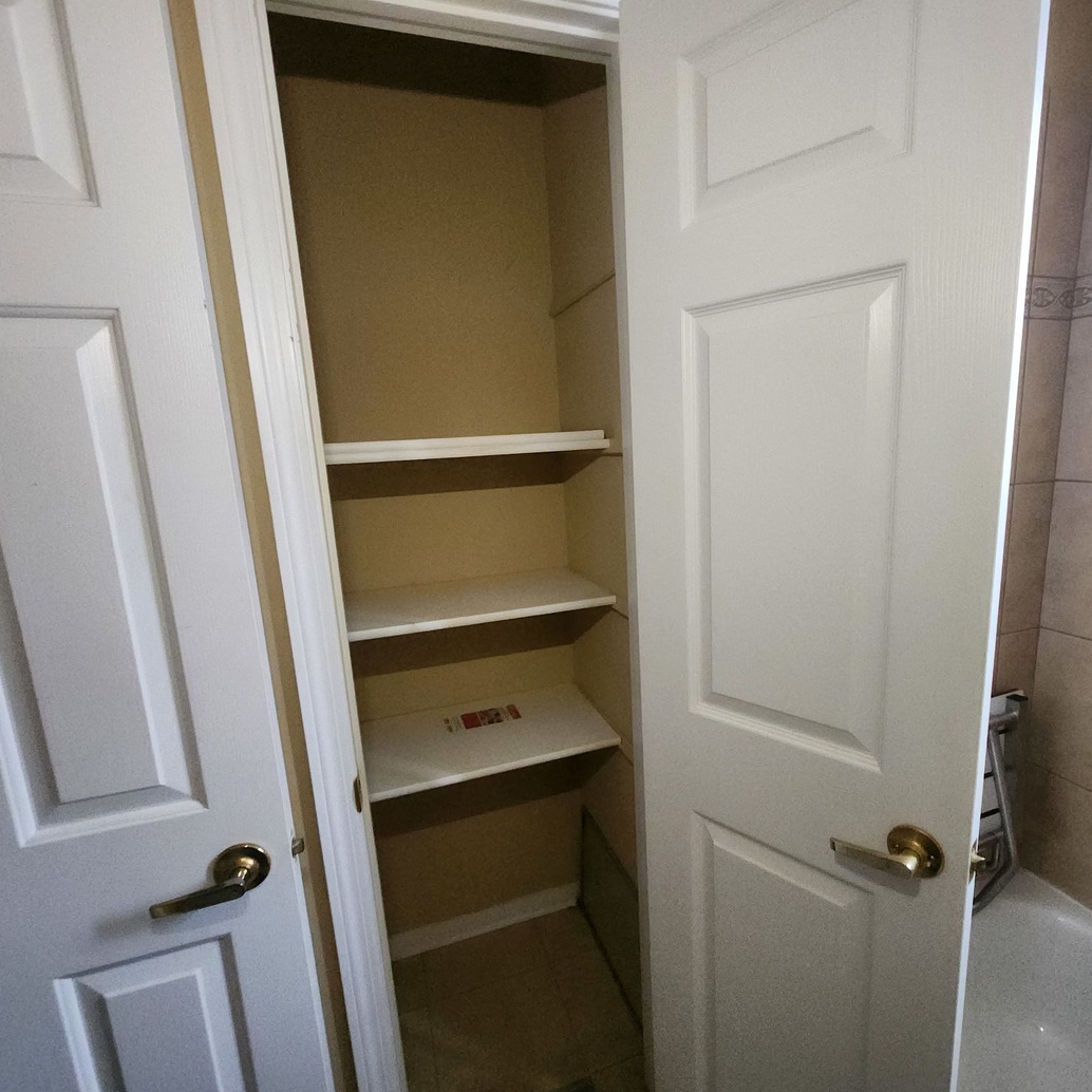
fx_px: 571
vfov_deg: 87.4
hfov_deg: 87.3
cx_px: 584
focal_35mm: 16
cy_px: 566
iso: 640
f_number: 2.2
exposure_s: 1/24
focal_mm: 2.2
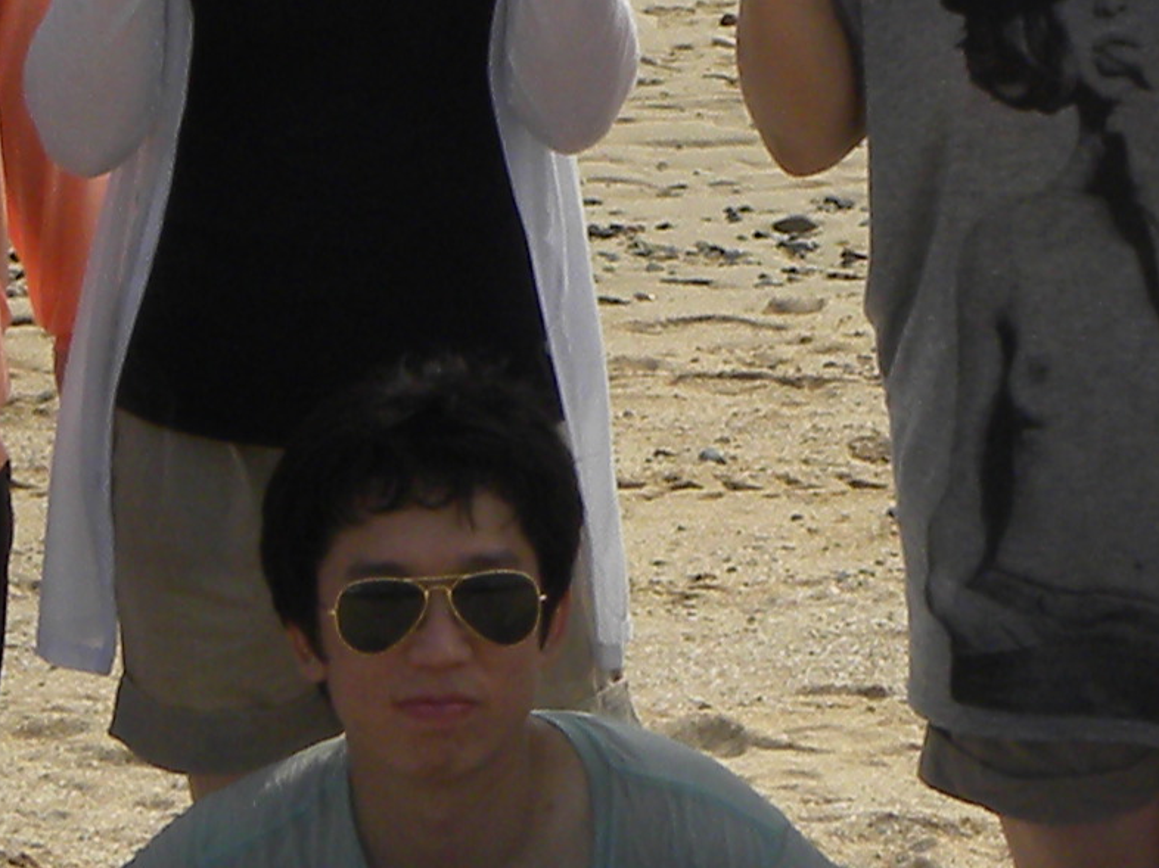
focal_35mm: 168
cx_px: 1101
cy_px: 225
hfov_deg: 11.7
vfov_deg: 8.8
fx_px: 5623
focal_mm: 5.9
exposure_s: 1/388
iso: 64
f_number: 6.3
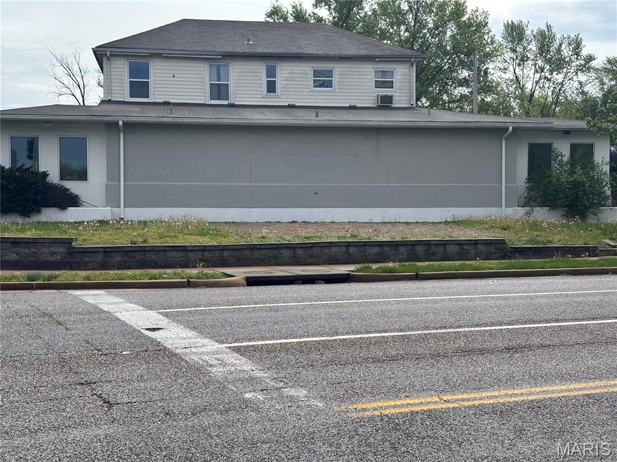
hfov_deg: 36.8
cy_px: 231
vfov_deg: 28.0
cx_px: 308
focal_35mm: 52
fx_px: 927
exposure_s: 1/3663
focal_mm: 5.96
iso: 32
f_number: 1.6
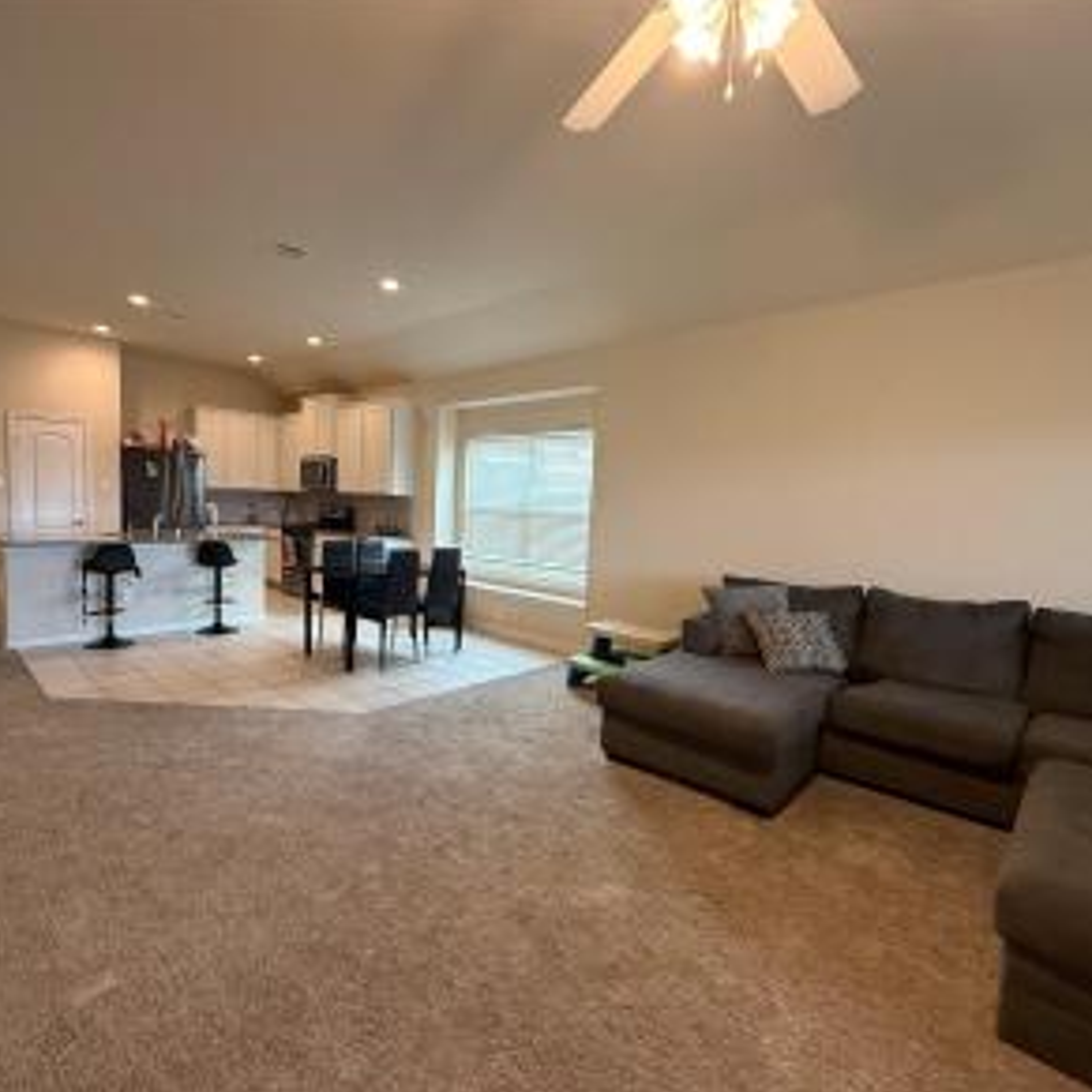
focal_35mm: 17
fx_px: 607
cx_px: 488
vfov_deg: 84.0
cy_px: 552
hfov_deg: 83.7
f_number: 2.2
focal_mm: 2.22
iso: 400
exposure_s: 1/120
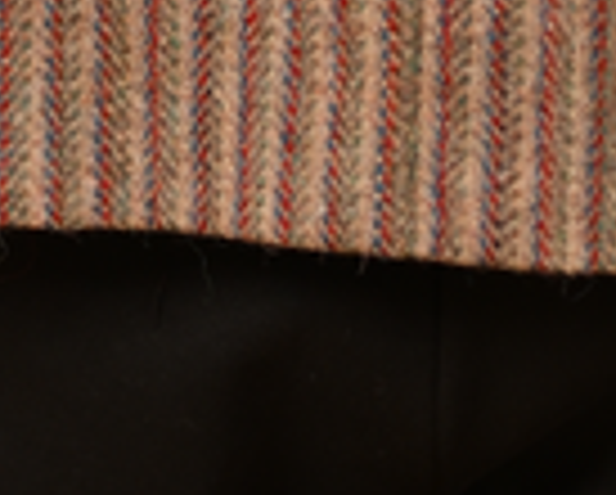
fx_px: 6883
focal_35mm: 377
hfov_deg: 5.1
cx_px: 330
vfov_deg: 3.9
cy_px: -1305
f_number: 2.2
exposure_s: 1/1000
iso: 160
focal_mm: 50
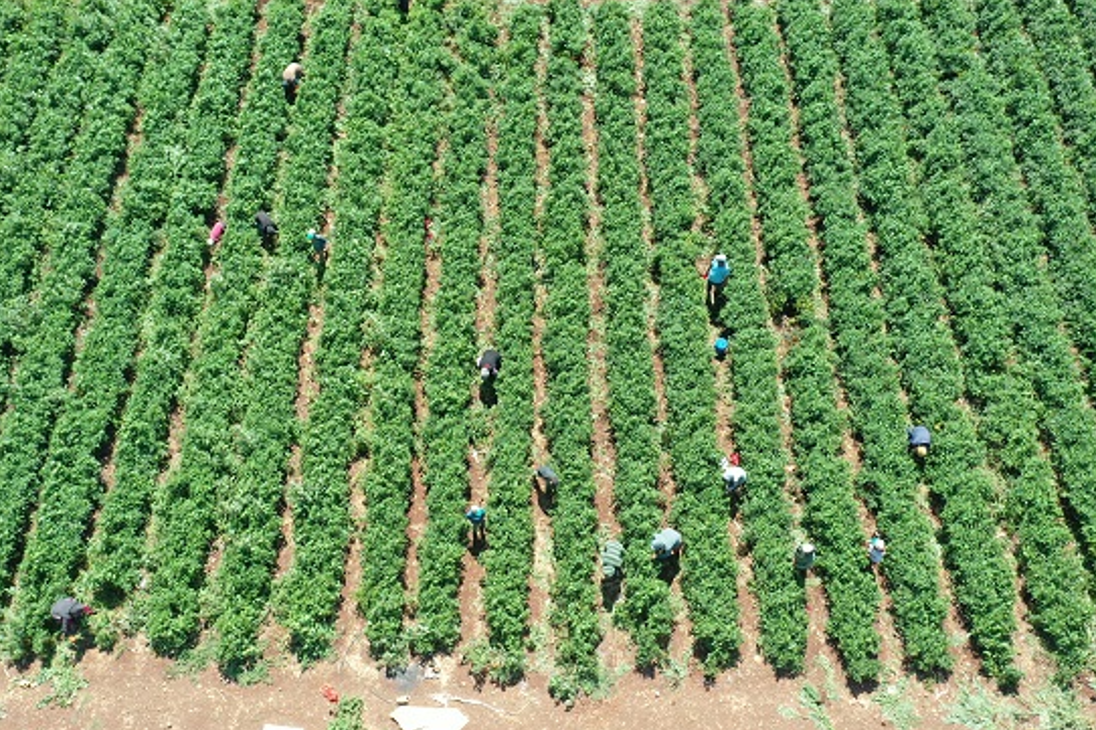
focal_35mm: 31
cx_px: 538
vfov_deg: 42.3
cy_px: 364
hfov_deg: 60.3
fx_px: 943
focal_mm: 10.26
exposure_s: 1/240
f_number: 4.5
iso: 100
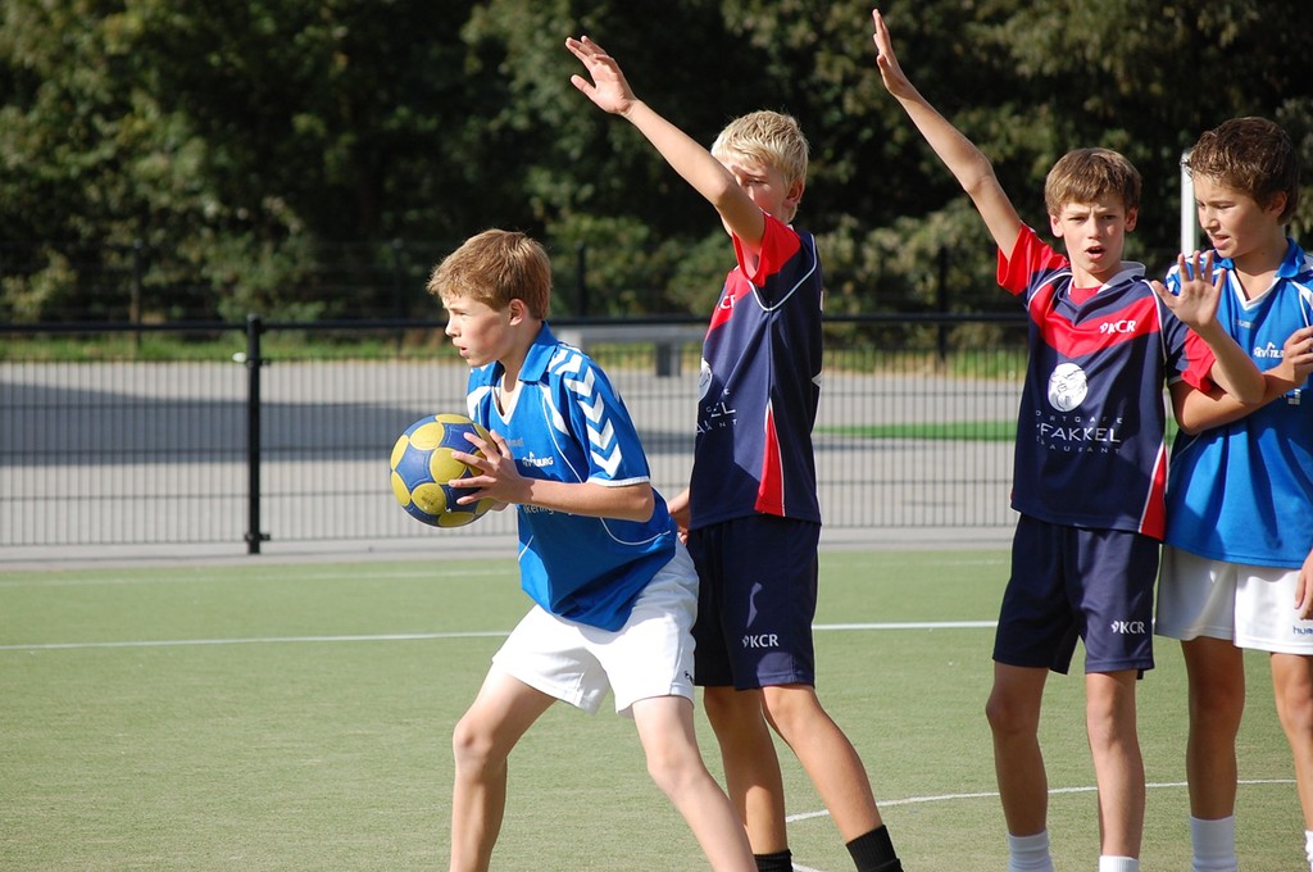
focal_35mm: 183
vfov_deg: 7.5
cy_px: 436
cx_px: 656
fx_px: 6666
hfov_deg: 11.2
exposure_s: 1/1000
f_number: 5
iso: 280
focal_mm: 122
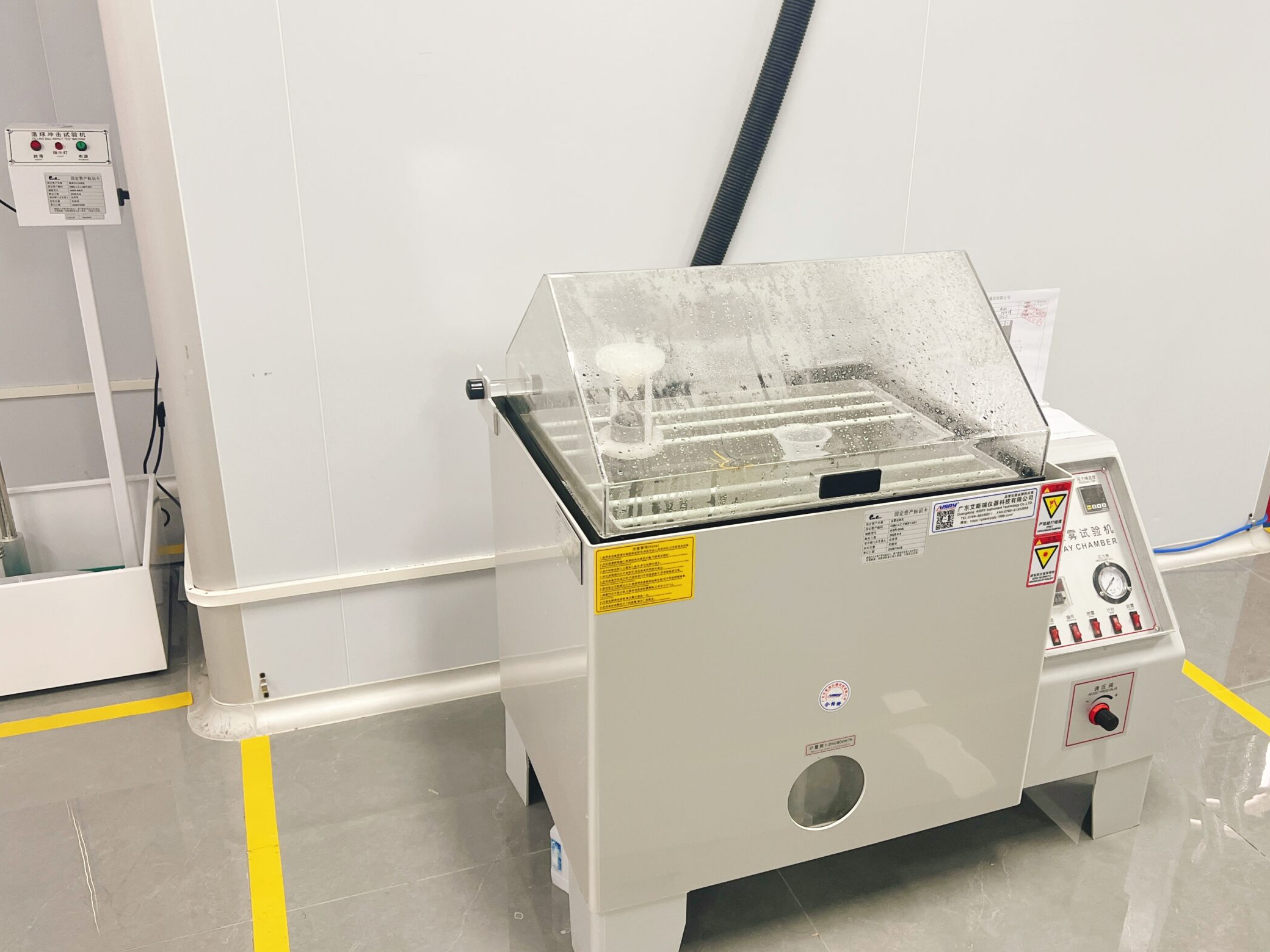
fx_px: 1174
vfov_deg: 44.1
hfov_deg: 56.6
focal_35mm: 32
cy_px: 500
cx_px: 721
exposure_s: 1/100
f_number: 1.5
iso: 125
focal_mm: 5.7
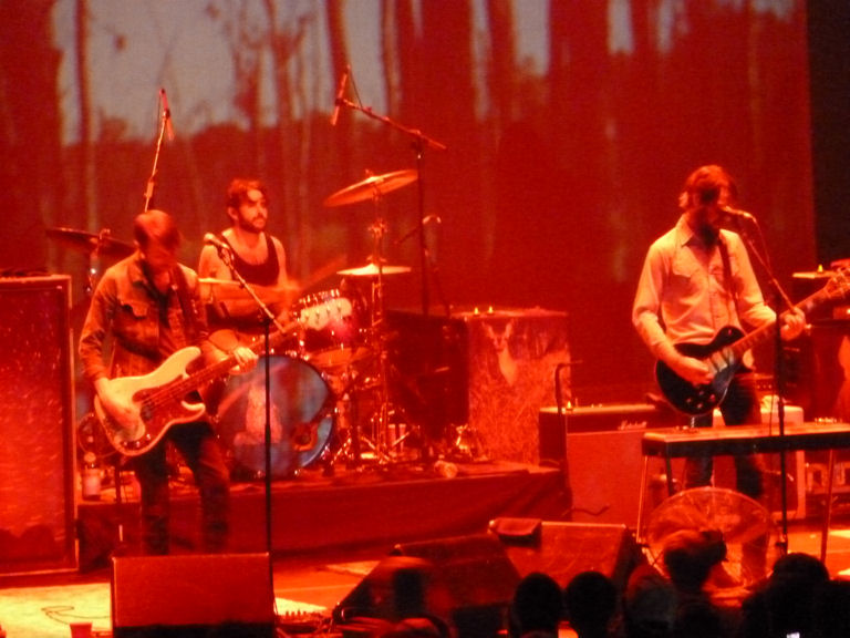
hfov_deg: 8.0
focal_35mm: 249
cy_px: 319
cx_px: 425
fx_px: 6114
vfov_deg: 6.0
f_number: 5.6
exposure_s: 1/8
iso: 1600
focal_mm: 44.5
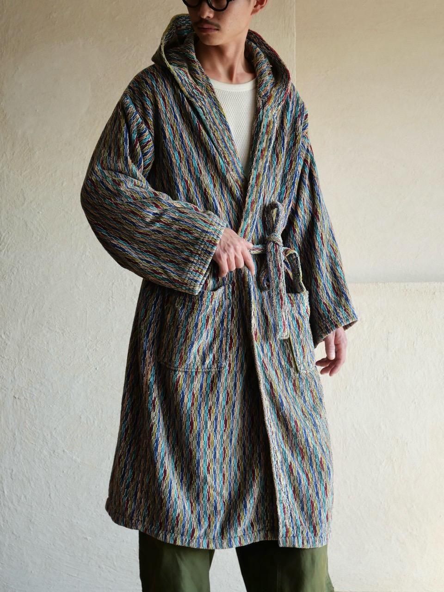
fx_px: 1300
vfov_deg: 25.7
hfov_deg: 19.4
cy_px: 296
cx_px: 222
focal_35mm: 76
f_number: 3.9
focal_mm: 38
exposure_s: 1/100
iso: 640
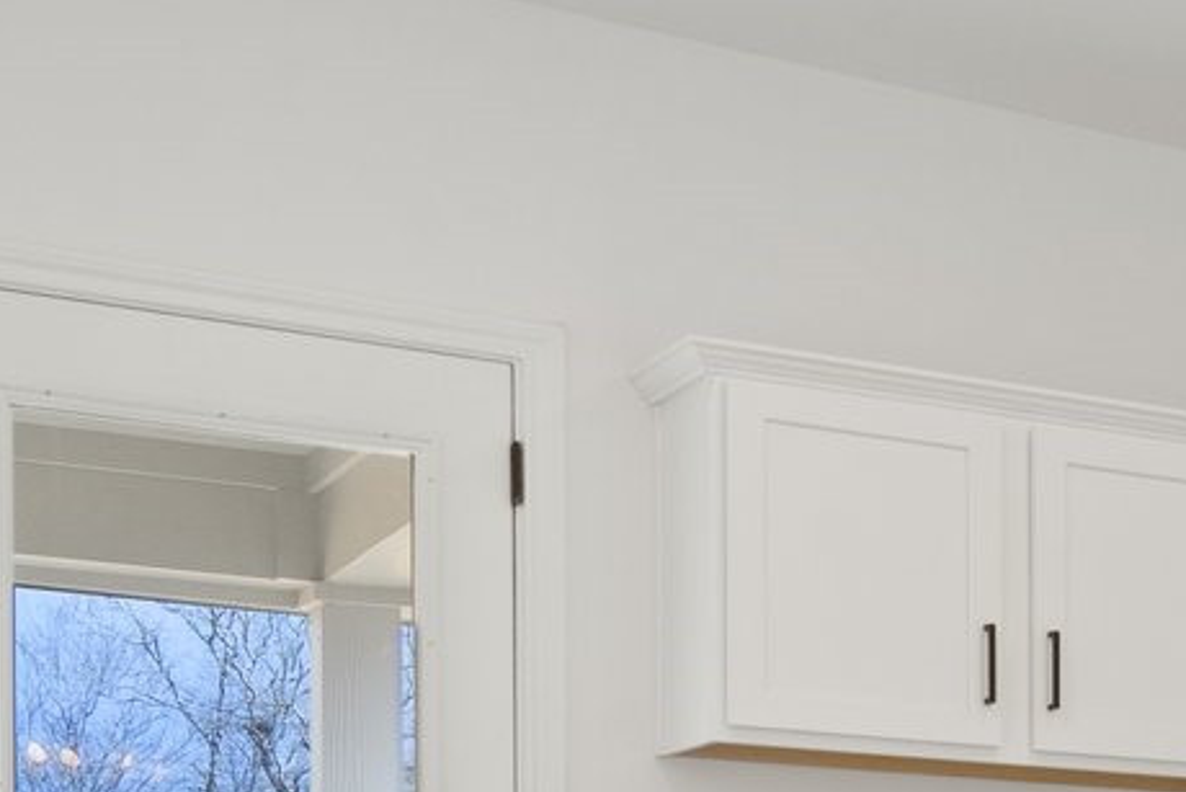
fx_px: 2933
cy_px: 1098
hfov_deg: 17.7
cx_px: 2222
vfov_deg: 14.6
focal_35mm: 89
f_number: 9
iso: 320
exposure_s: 1/40
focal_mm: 20
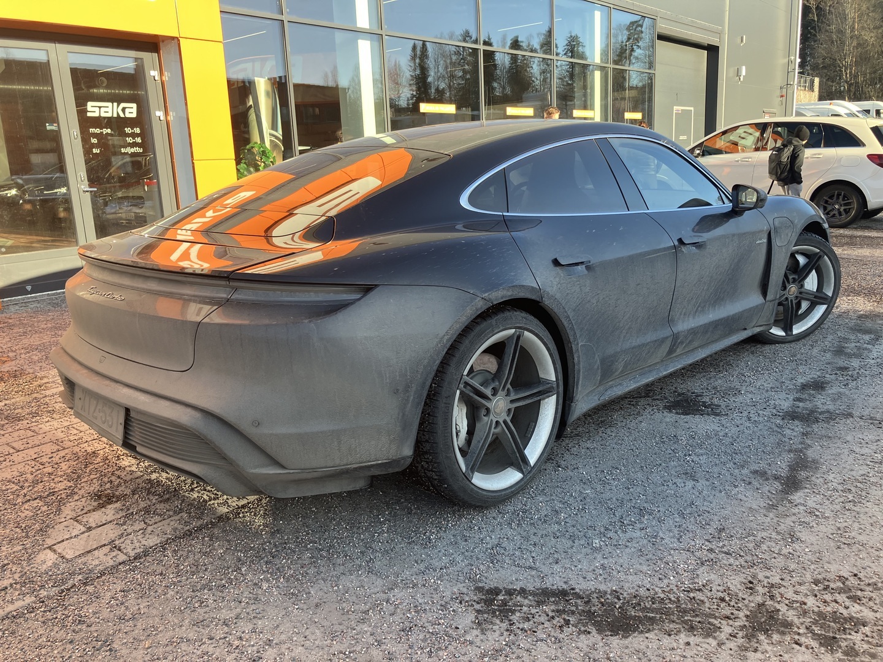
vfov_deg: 49.7
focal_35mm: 28
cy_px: 331
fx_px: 714
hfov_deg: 63.4
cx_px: 442
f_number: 1.8
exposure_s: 1/185
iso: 32
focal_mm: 3.99
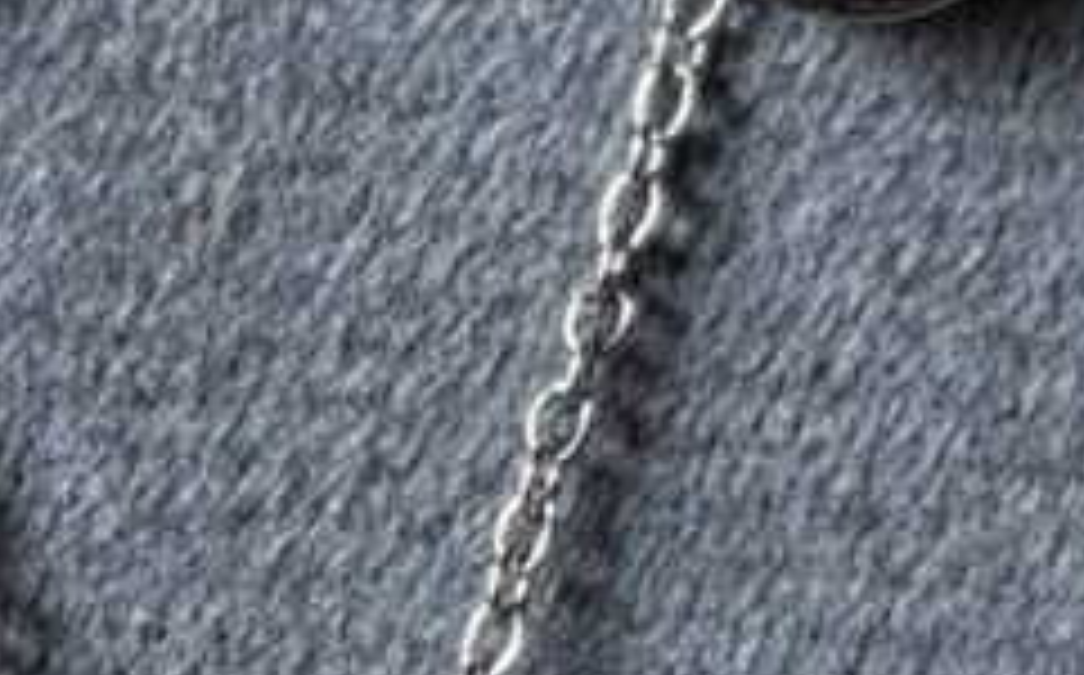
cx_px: -81
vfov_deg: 4.5
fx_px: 8646
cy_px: 747
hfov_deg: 7.1
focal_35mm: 293
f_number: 1.6
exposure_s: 1/121
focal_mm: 5.96
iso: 80
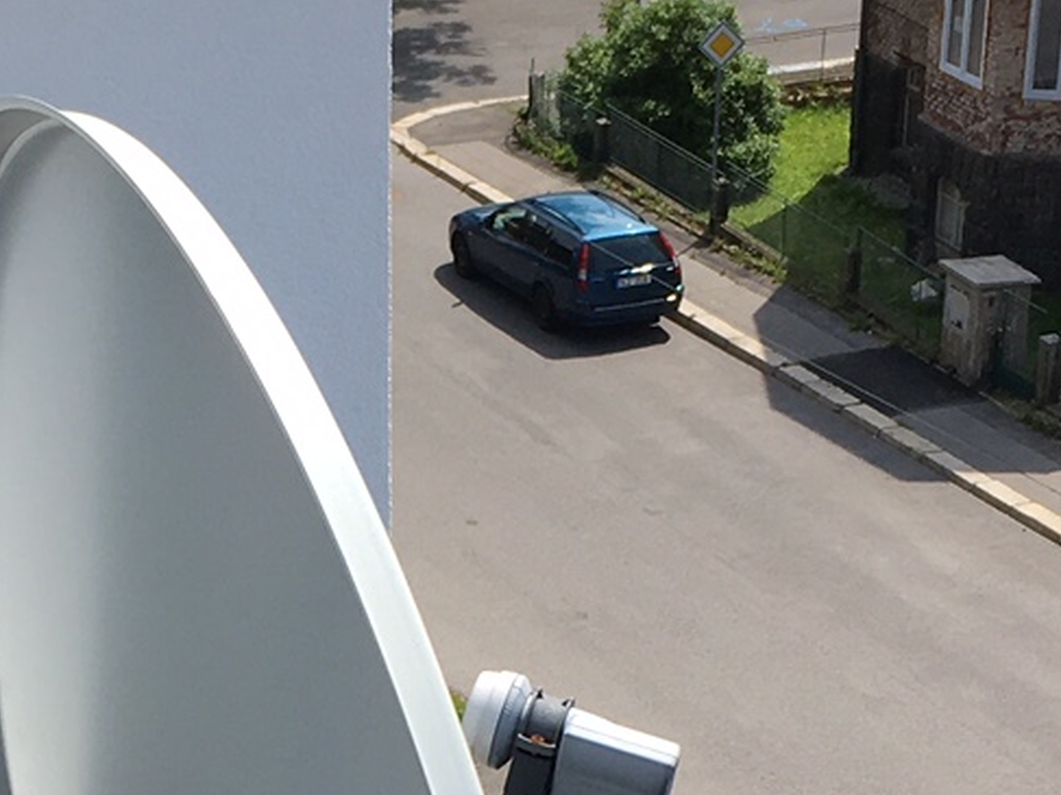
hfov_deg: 16.3
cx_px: 200
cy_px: 989
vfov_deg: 12.0
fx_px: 3677
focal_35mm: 120
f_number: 2.2
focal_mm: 4.15
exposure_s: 1/1241
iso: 25
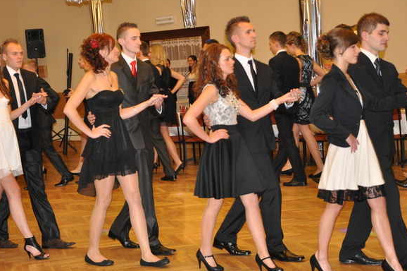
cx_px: 176
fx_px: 790
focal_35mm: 70
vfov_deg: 19.4
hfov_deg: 28.8
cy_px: 139
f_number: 3.5
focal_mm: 38
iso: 800
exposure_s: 1/60
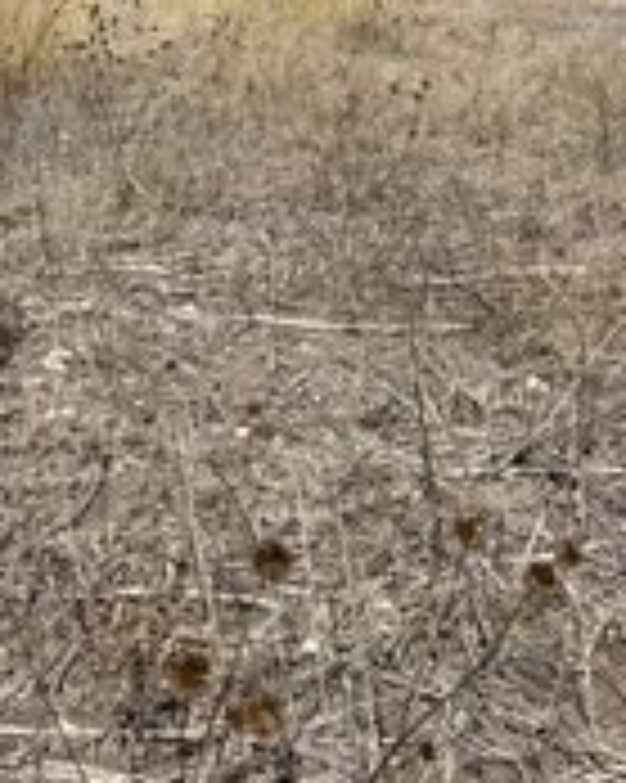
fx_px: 1623
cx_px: 284
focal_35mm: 70
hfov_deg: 21.8
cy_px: 94
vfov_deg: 26.3
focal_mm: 5.7
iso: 50
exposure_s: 1/6211
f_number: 1.5
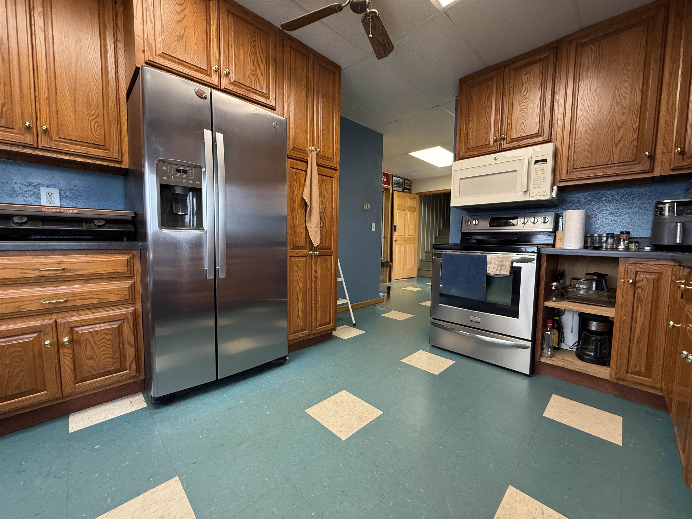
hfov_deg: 102.1
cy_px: 260
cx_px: 346
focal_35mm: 14
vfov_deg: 85.7
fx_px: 280
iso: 250
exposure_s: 1/60
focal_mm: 2.22
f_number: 2.2
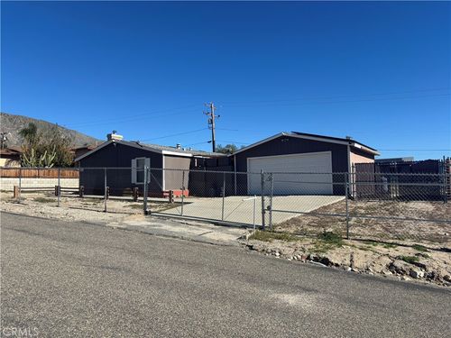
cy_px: 169
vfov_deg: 53.1
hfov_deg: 67.3
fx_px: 339
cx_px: 226
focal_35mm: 26
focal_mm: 5.96
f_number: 1.6
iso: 50
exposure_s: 1/4255
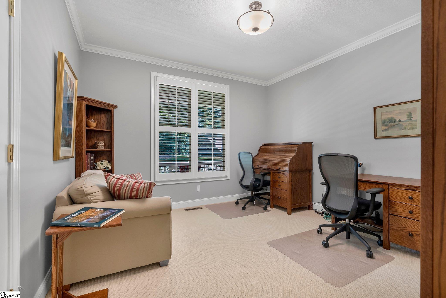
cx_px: 223
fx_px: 198
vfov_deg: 73.8
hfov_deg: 96.7
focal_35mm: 16
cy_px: 149
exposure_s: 1/15
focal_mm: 16
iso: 400
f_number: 8
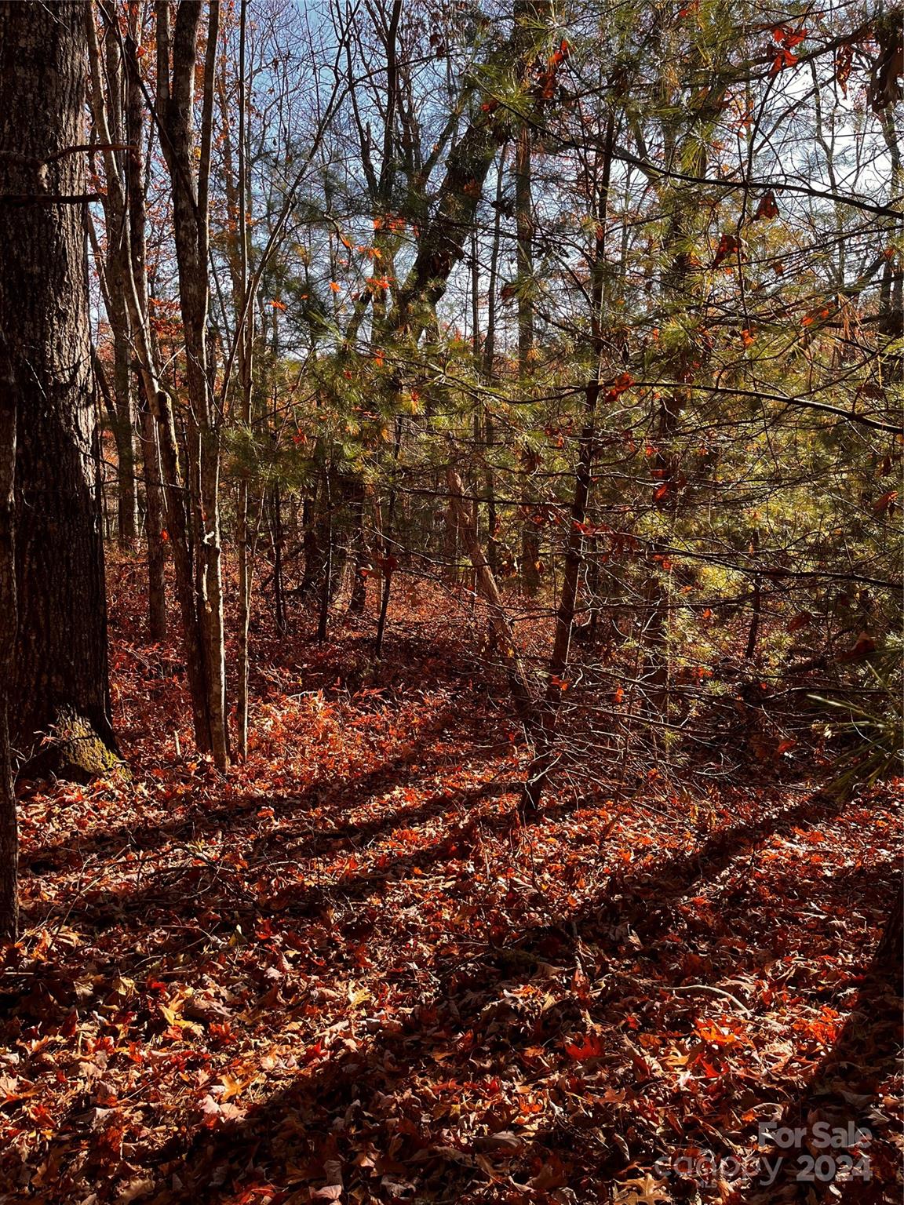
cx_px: 452
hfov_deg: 53.1
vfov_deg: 67.3
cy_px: 602
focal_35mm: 26
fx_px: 905
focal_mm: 5.1
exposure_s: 1/397
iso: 50
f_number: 1.6
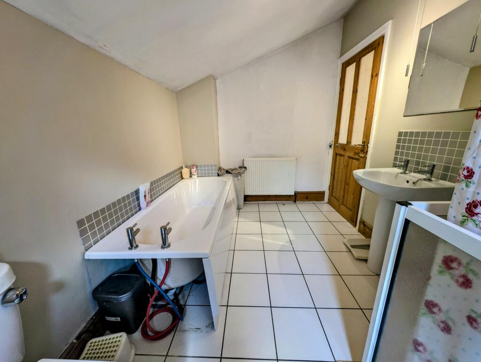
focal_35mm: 12
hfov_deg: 110.5
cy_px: 181
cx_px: 240
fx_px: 167
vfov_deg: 94.6
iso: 119
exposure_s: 1/33.3
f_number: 1.95
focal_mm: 2.23
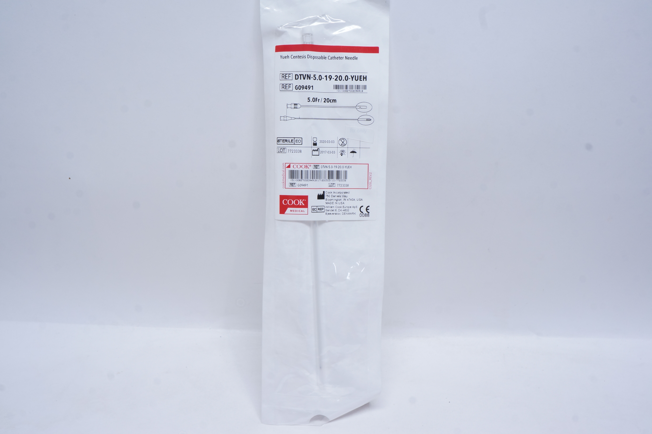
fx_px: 570
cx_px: 326
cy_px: 217
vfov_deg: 41.6
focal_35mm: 32
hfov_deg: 59.5
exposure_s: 1/8
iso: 400
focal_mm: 21
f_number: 14
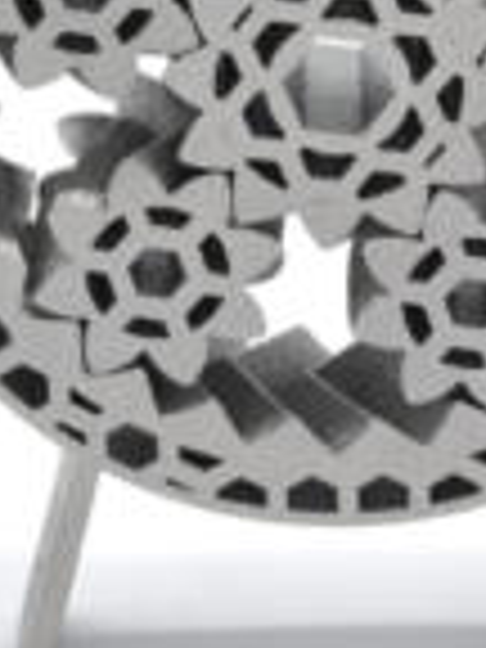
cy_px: 151
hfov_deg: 2.8
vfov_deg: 3.8
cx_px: 356
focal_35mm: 526
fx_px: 9840
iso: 320
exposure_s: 1/125
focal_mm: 105
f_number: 8
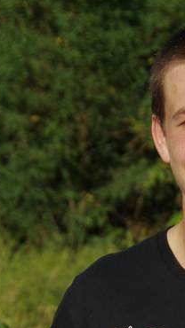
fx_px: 1998
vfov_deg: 9.2
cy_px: 438
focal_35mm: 229
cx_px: 205
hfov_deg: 5.3
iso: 200
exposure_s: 1/1250
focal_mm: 53
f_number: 7.1
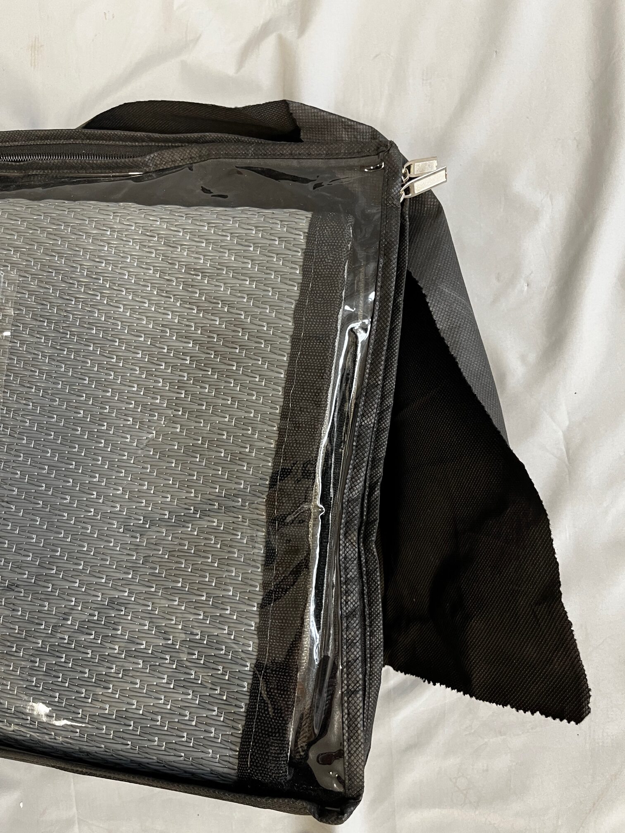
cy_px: 416
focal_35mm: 26
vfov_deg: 67.3
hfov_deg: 53.1
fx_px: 626
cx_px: 312
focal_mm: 5.1
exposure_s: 1/50
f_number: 1.6
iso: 125
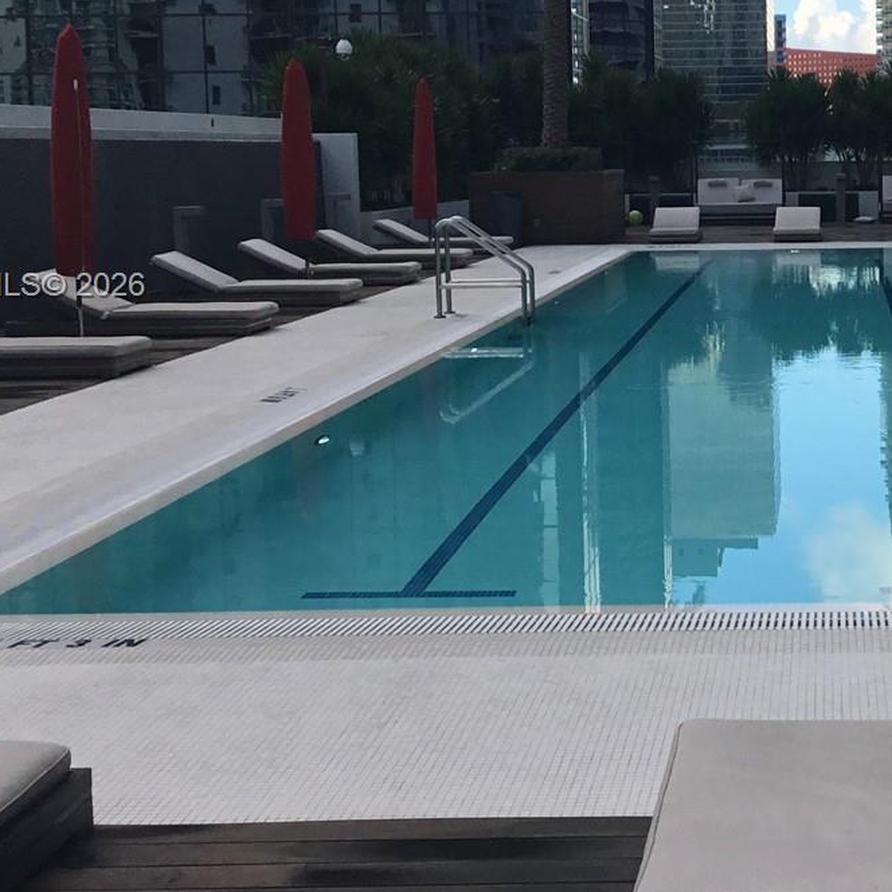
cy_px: 287
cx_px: 802
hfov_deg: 25.3
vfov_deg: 25.9
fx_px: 1924
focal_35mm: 66
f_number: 2.4
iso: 25
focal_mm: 3.3
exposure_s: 1/491
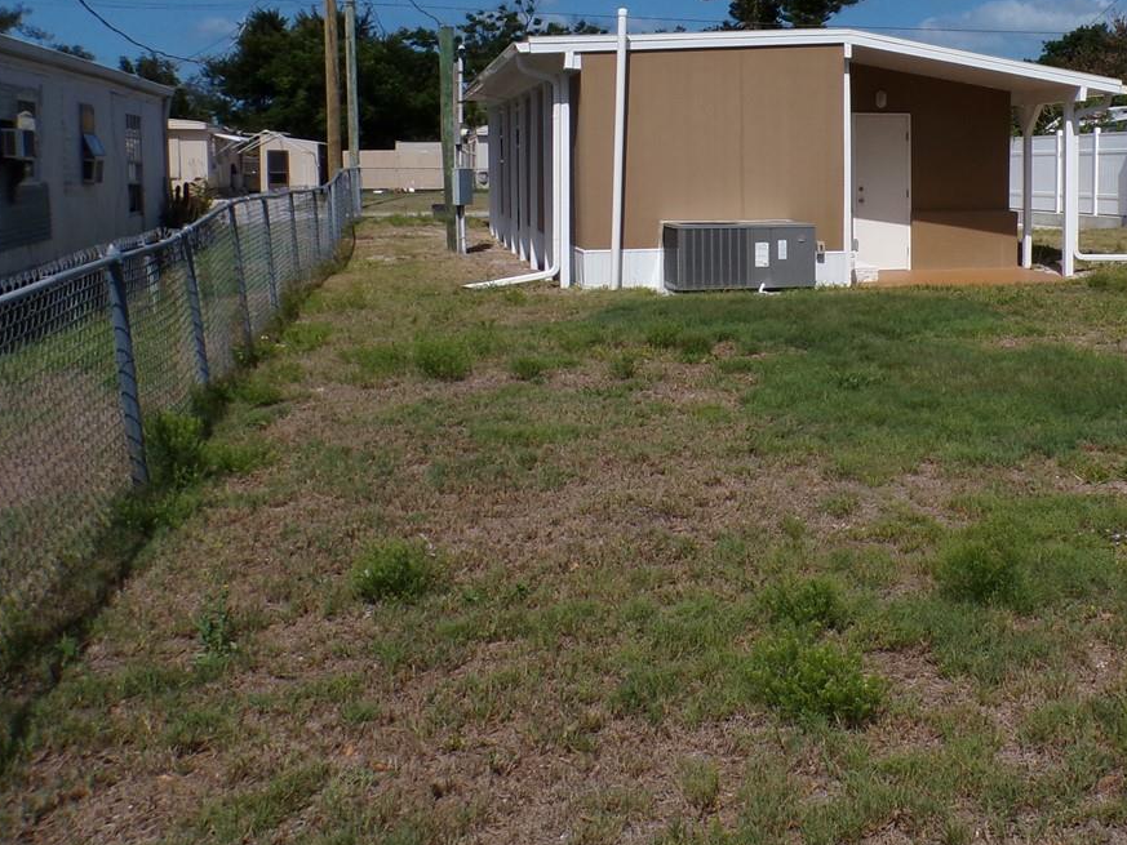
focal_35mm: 44
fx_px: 1433
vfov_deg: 32.6
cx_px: 951
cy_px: 270
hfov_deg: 40.6
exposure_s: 1/950
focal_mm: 4.3
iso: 100
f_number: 5.8
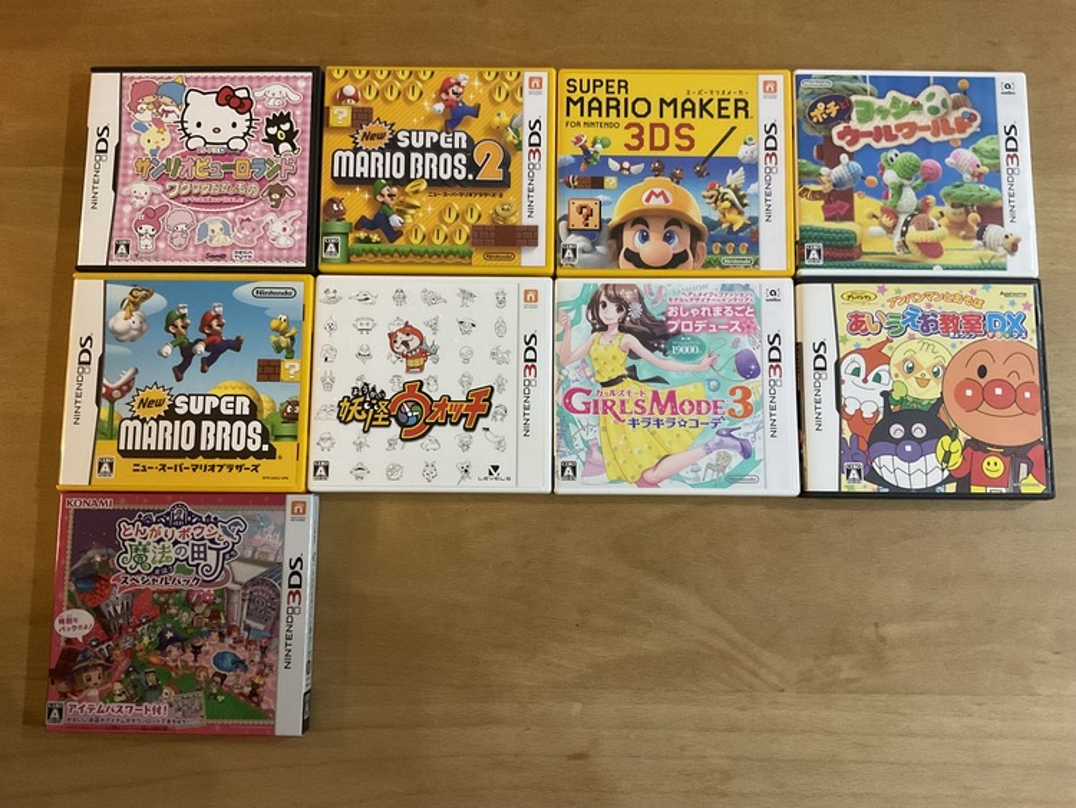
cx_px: 538
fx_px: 902
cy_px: 404
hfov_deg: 61.6
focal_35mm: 29
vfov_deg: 48.3
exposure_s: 1/30
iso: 320
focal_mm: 3
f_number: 1.8
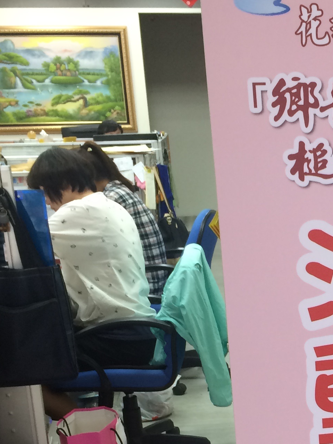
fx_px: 949
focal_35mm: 74
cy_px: 396
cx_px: 407
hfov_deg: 18.8
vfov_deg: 25.5
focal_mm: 4.15
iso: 50
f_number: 2.2
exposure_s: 1/30
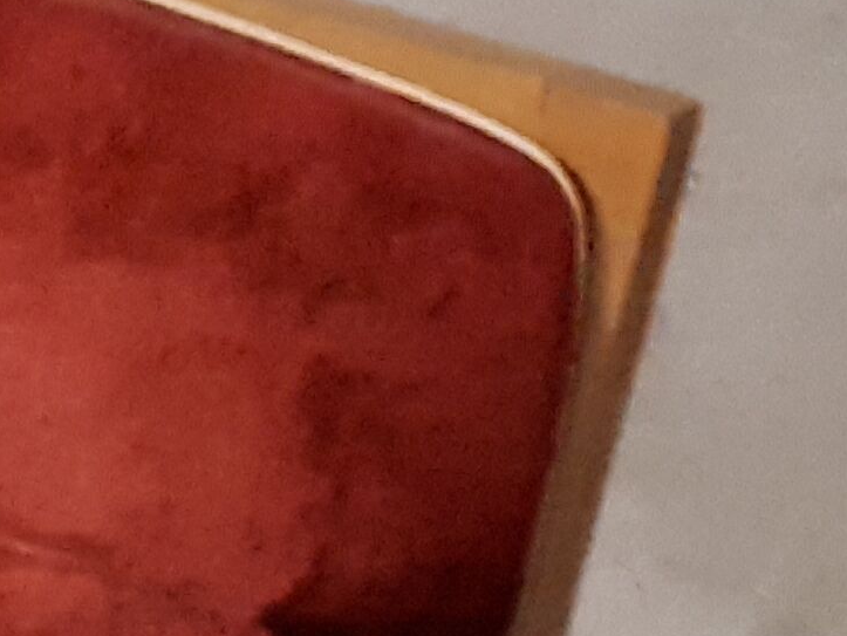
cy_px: 1560
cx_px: -416
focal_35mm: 172
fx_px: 4211
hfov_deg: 11.1
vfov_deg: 8.0
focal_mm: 3.6
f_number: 1.9
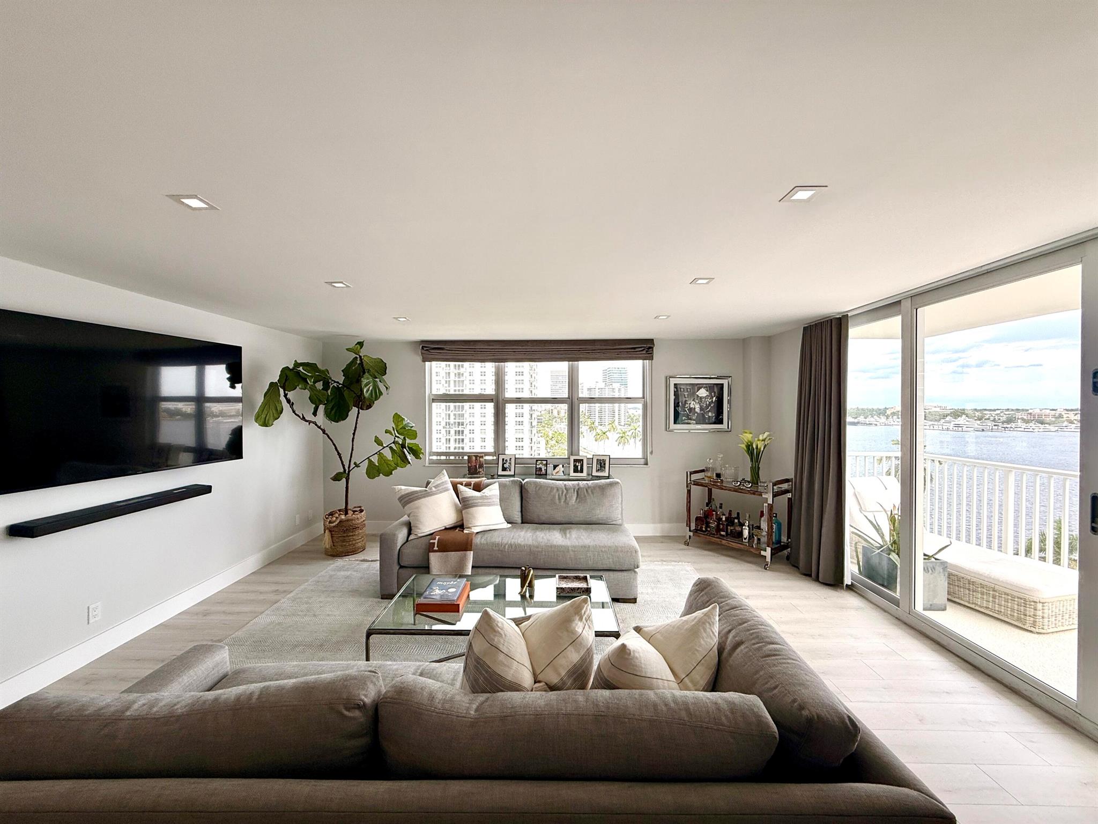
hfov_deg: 102.1
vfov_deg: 85.7
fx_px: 444
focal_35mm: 14
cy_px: 412
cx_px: 549
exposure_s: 1/376
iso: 64
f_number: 2.2
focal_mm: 2.22
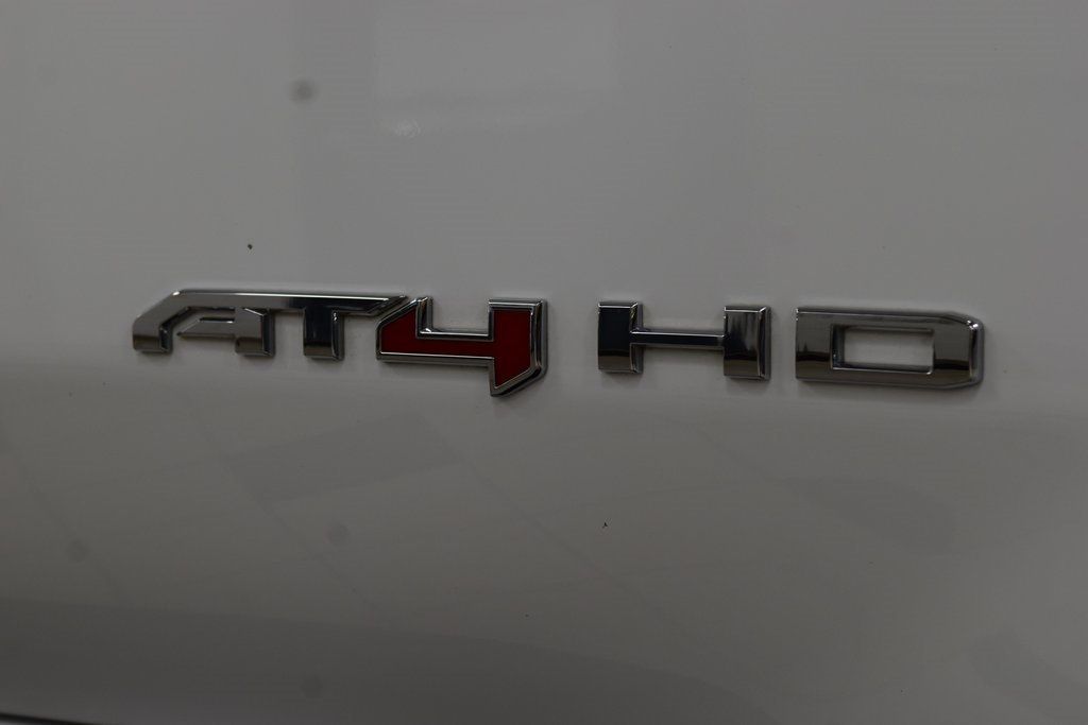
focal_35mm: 105
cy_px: 362
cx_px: 544
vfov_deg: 13.0
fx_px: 3174
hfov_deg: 19.5
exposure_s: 1/30
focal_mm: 70
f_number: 7.1
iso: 450
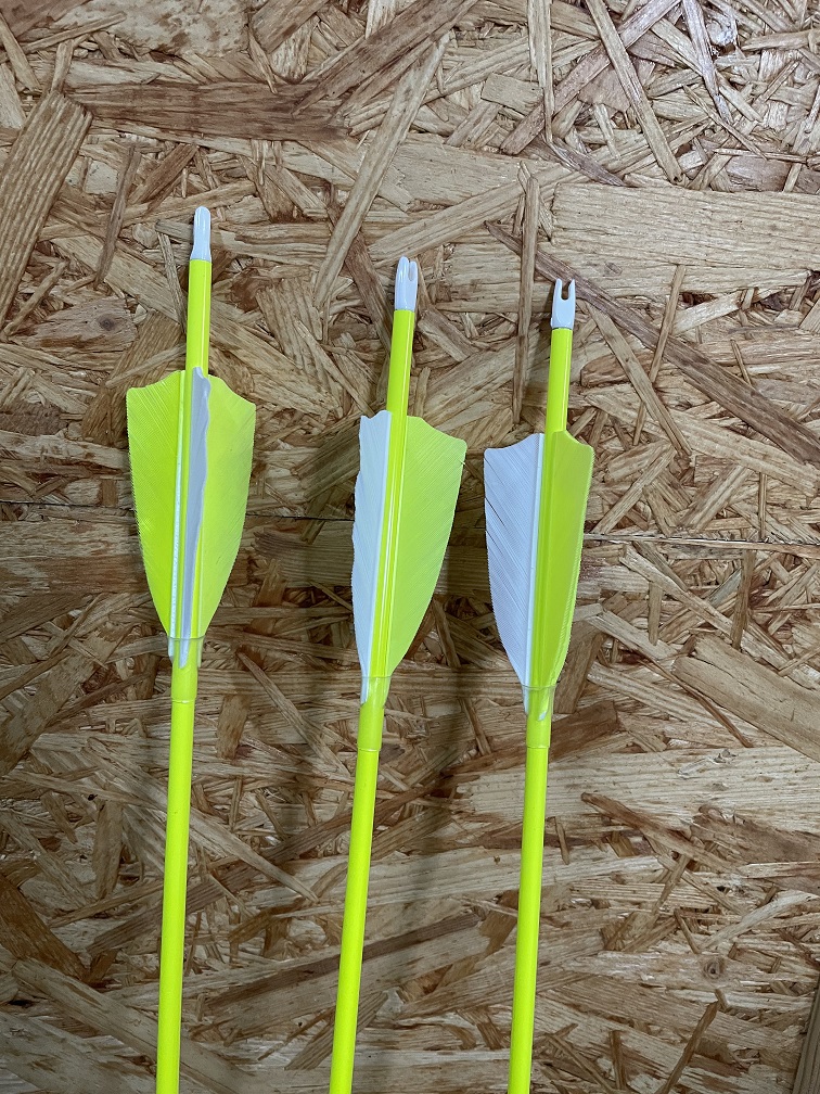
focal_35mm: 26
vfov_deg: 67.3
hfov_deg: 53.1
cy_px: 547
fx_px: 821
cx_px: 410
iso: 200
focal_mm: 4.2
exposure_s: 1/60
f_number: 1.6
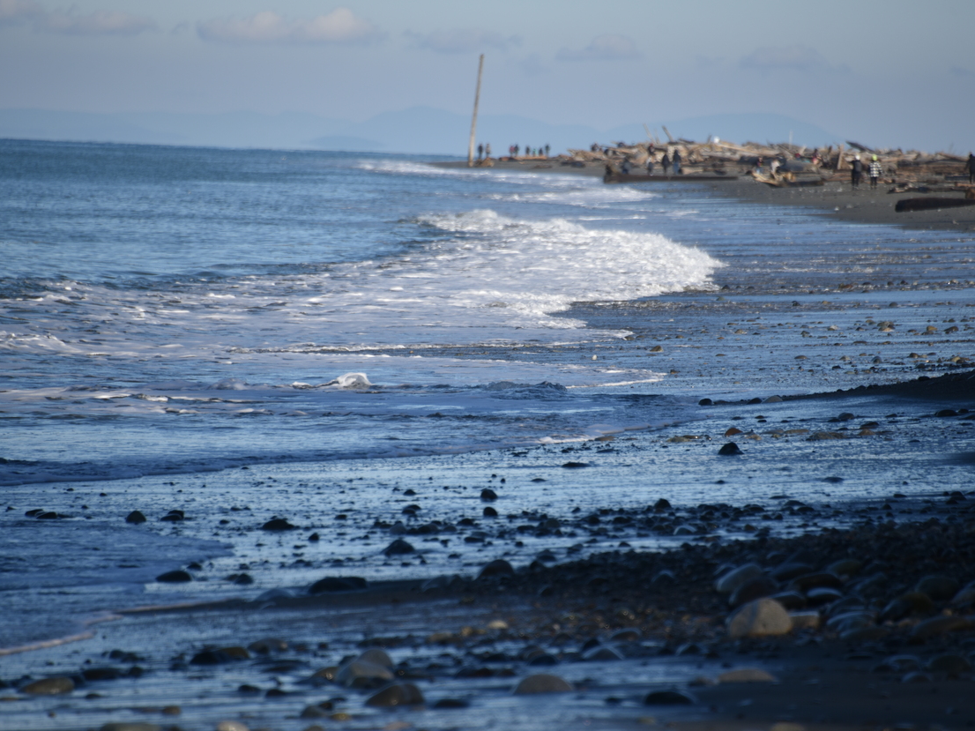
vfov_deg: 4.4
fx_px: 9405
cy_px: 366
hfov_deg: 5.9
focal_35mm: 334
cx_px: 500
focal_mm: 300
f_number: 5.6
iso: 100
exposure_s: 1/640
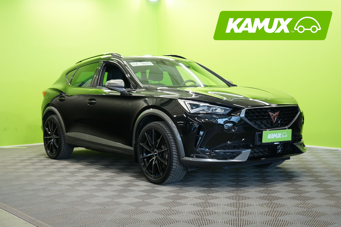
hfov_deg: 39.6
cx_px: 170
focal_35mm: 50
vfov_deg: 27.0
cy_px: 114
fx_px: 474
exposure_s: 1/15
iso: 320
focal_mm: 50
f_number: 4.5
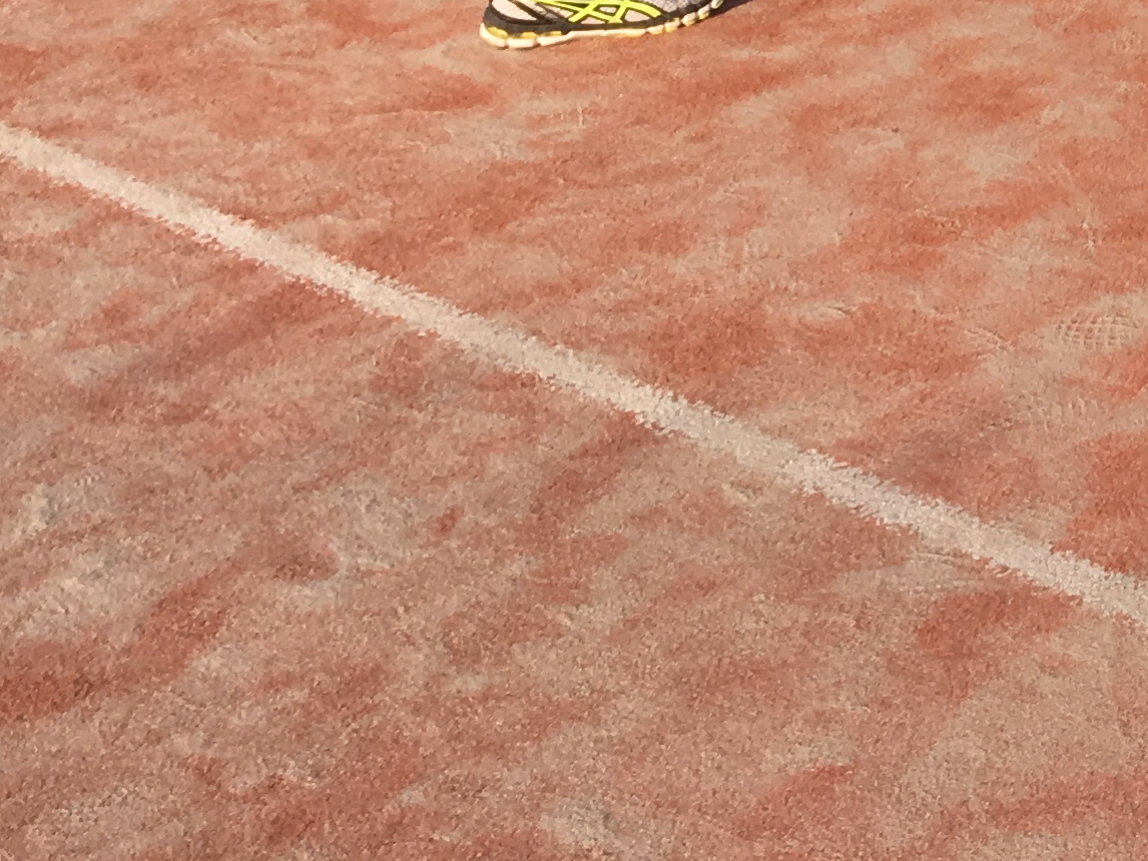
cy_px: -620
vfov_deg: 13.3
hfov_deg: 17.1
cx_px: 1808
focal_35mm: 102
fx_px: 3383
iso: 25
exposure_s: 1/519
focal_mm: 4.15
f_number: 2.2
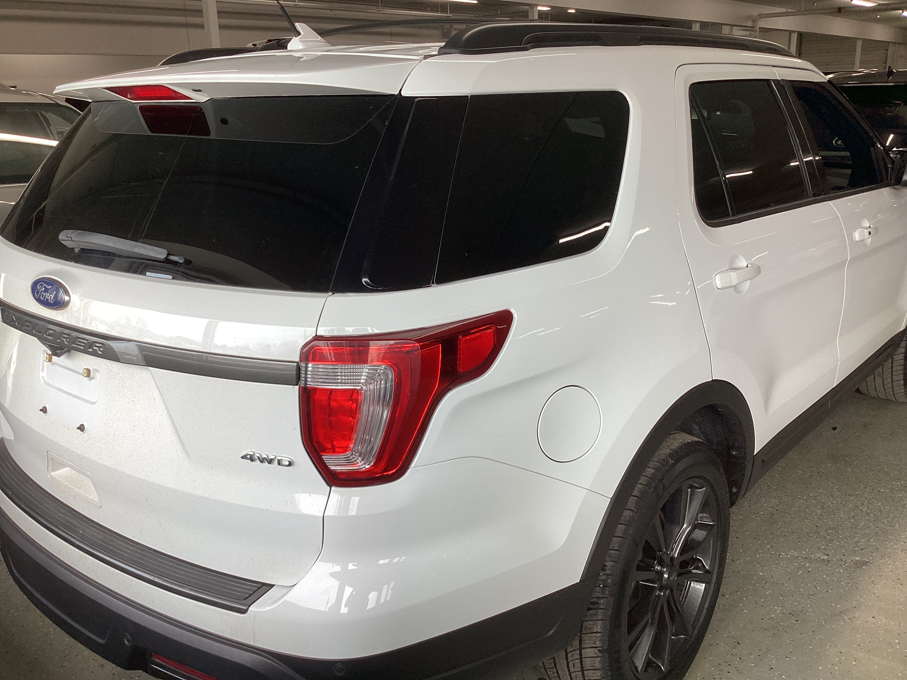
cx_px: 454
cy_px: 340
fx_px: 812
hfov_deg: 58.4
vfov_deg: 45.4
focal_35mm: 31
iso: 25
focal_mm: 3.3
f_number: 2.4
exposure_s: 1/103
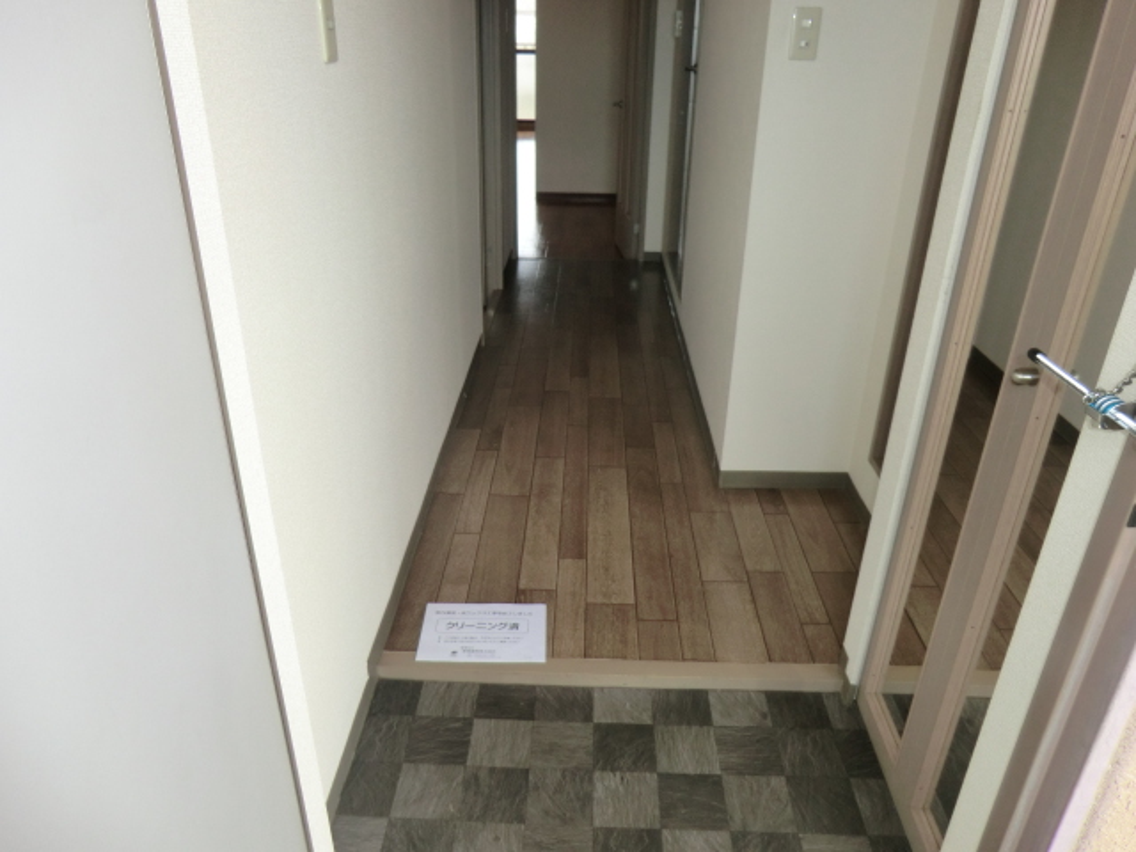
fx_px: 788
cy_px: 426
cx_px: 568
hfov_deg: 71.6
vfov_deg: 56.8
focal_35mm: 24
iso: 80
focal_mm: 4.3
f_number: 3.2
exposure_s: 1/80
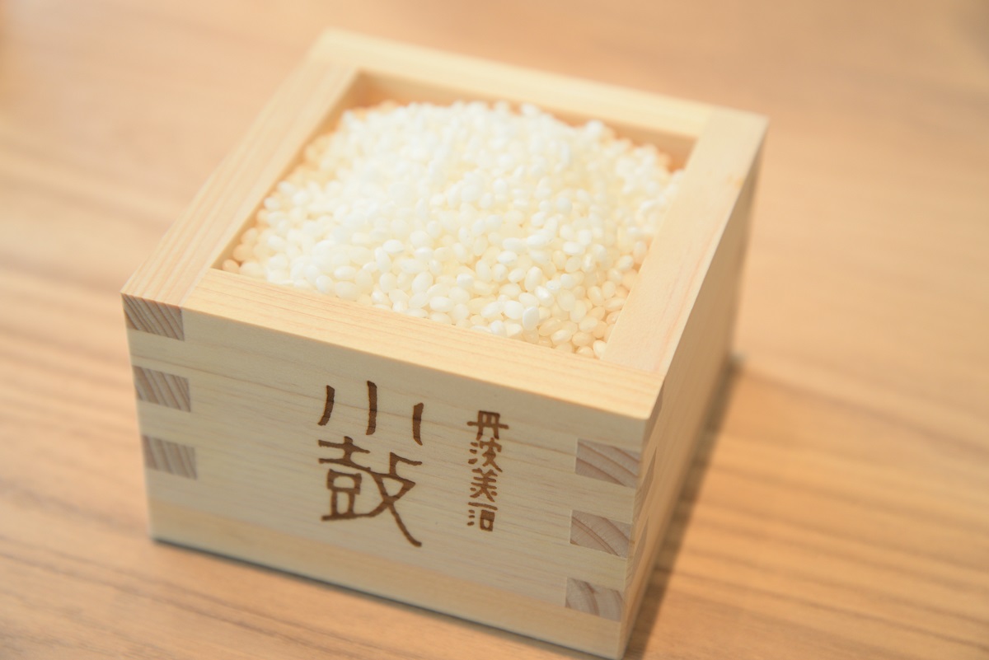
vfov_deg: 16.1
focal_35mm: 85
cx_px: 494
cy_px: 330
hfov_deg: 23.9
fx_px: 2336
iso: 500
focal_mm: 85
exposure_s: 1/60
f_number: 6.3
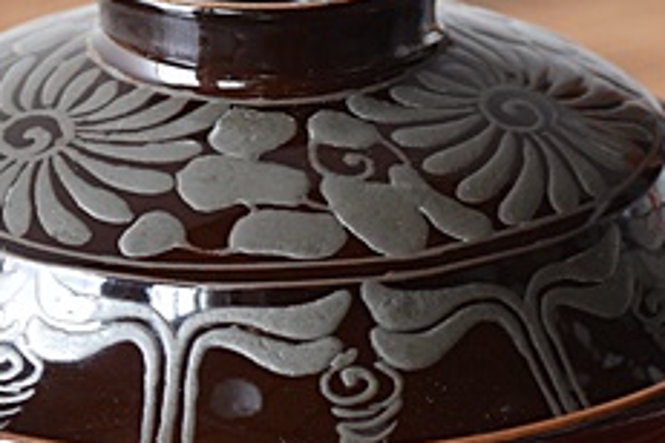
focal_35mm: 322
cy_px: 532
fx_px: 5947
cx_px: 308
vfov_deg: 4.3
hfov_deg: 6.4
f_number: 5.6
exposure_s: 1/2.5
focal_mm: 55
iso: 400
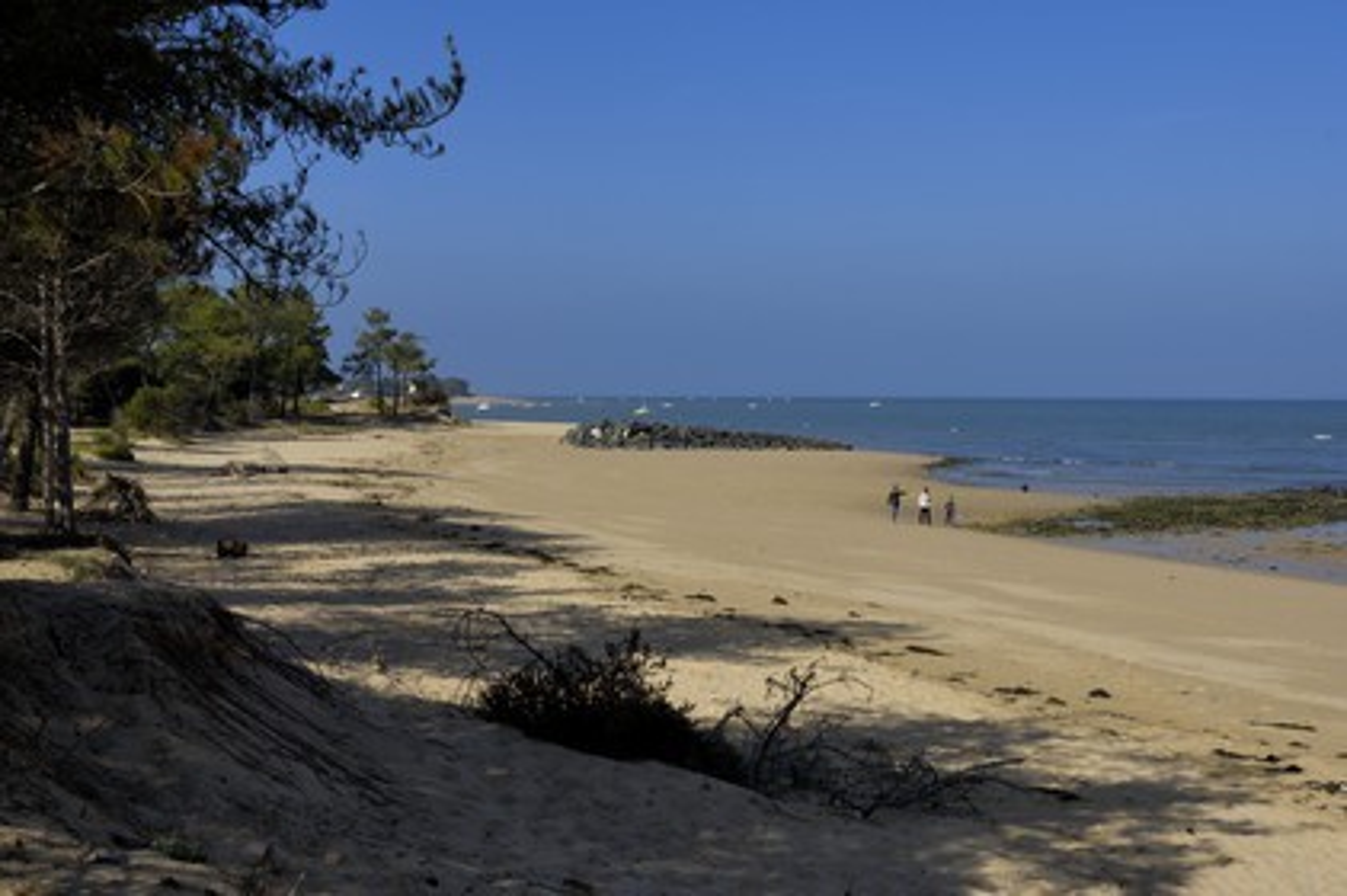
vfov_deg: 25.7
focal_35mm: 52
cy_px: 448
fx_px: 1963
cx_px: 674
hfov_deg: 37.9
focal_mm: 35
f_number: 11
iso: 100
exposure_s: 1/160
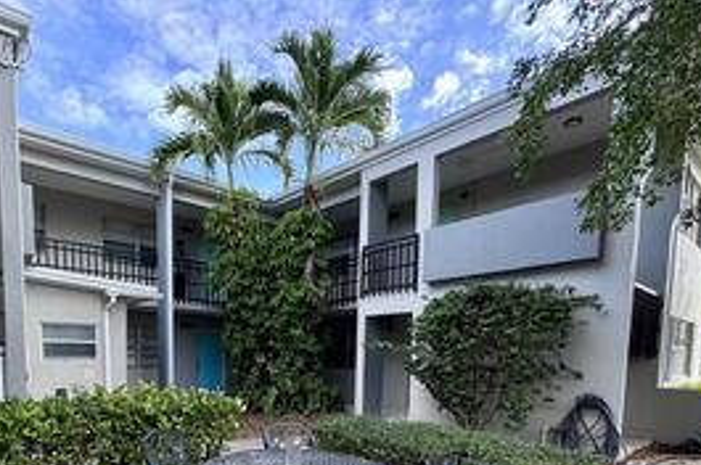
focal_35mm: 22
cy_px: 394
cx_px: 254
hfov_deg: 76.9
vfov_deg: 52.1
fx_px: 428
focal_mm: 2.22
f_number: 2.2
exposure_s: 1/99
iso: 40
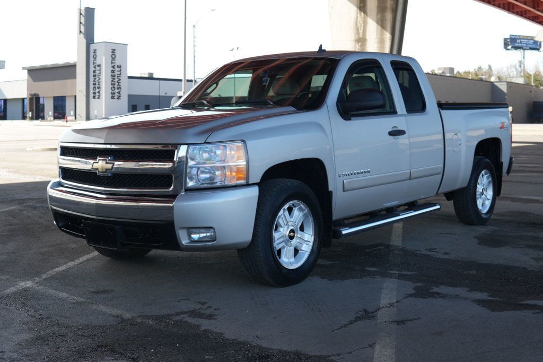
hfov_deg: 43.6
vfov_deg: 29.8
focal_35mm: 45
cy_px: 181
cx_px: 272
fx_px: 678
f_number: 4
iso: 125
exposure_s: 1/60
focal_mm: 30
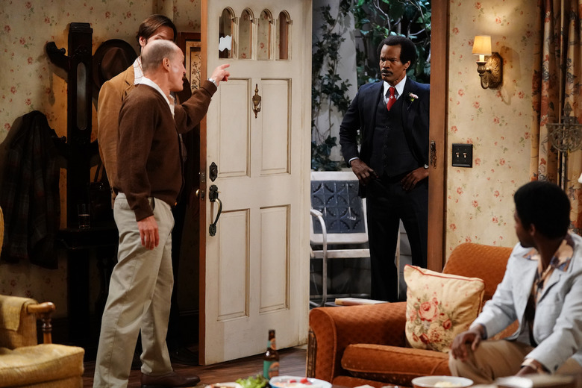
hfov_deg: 19.5
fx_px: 1697
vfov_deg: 13.0
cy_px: 194
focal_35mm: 105
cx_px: 291
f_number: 2.8
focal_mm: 105
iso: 8000
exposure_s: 1/200
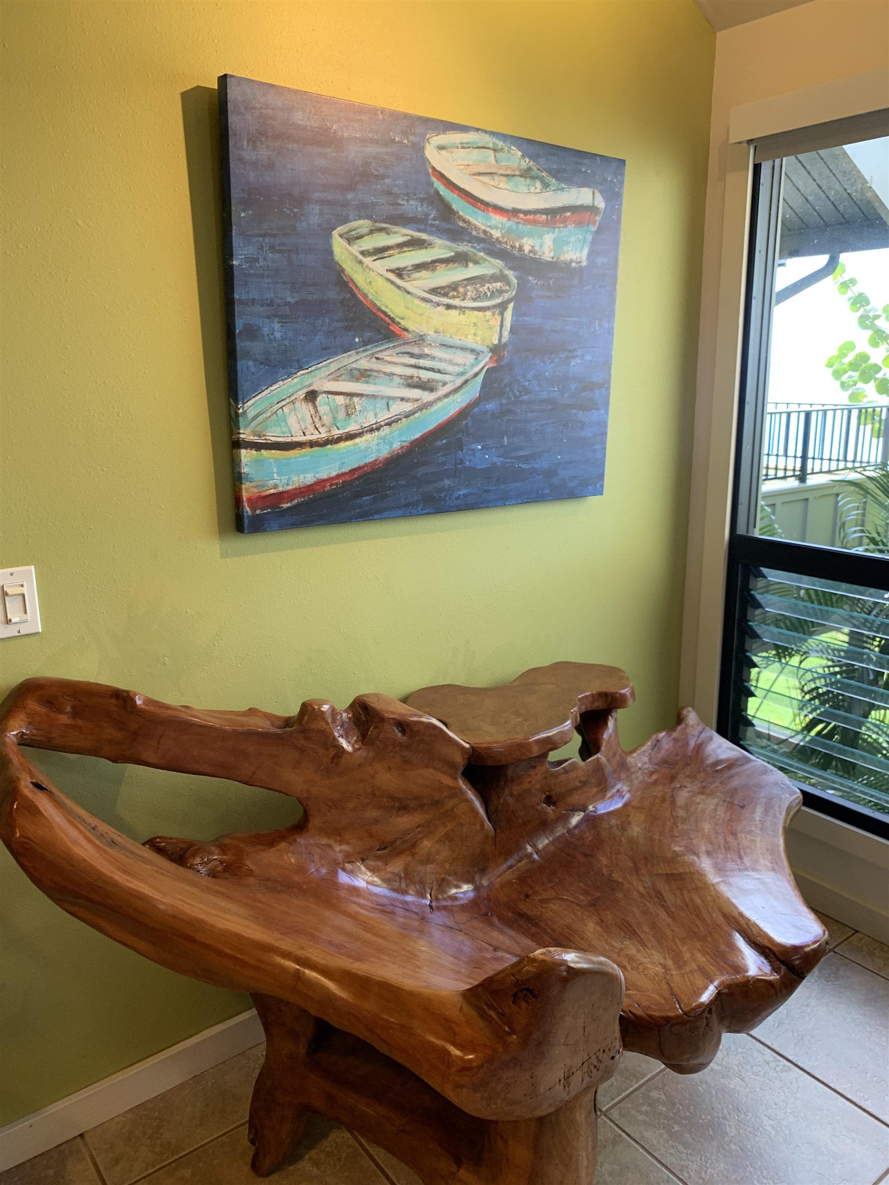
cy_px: 592
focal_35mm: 26
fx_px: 890
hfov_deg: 53.1
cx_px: 444
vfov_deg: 67.3
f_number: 1.8
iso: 64
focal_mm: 4.25
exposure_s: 1/60
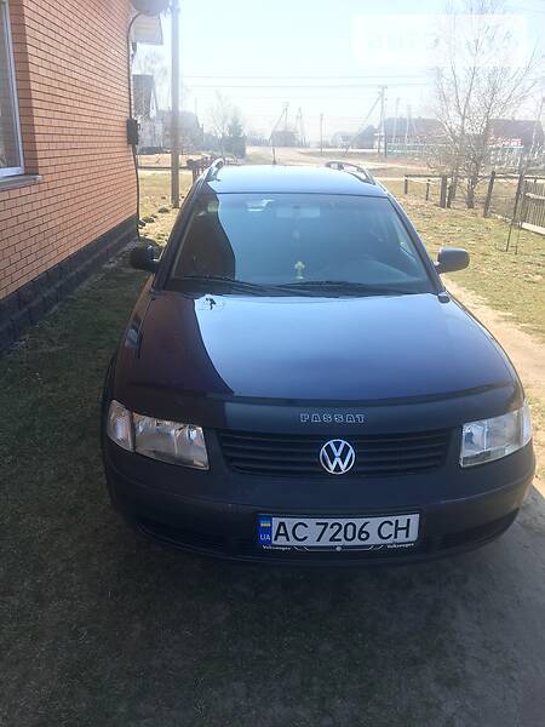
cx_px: 272
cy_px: 364
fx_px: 609
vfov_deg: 61.7
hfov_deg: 48.2
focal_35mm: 29
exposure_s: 1/442
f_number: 2.2
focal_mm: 4.2
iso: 25
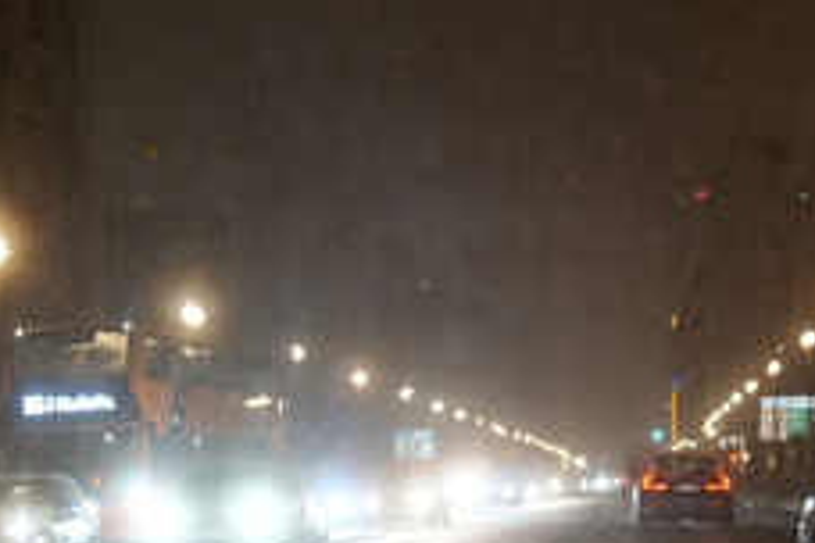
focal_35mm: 89
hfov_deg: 22.9
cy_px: 443
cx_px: 363
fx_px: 2015
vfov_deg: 15.3
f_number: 1.4
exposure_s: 1/125
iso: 640
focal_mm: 30
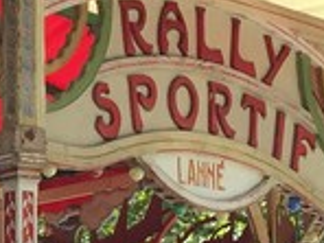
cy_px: 414
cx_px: -442
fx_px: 1872
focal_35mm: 200
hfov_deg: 9.0
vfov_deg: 7.3
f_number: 2.2
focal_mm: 4.15
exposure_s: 1/416
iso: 32
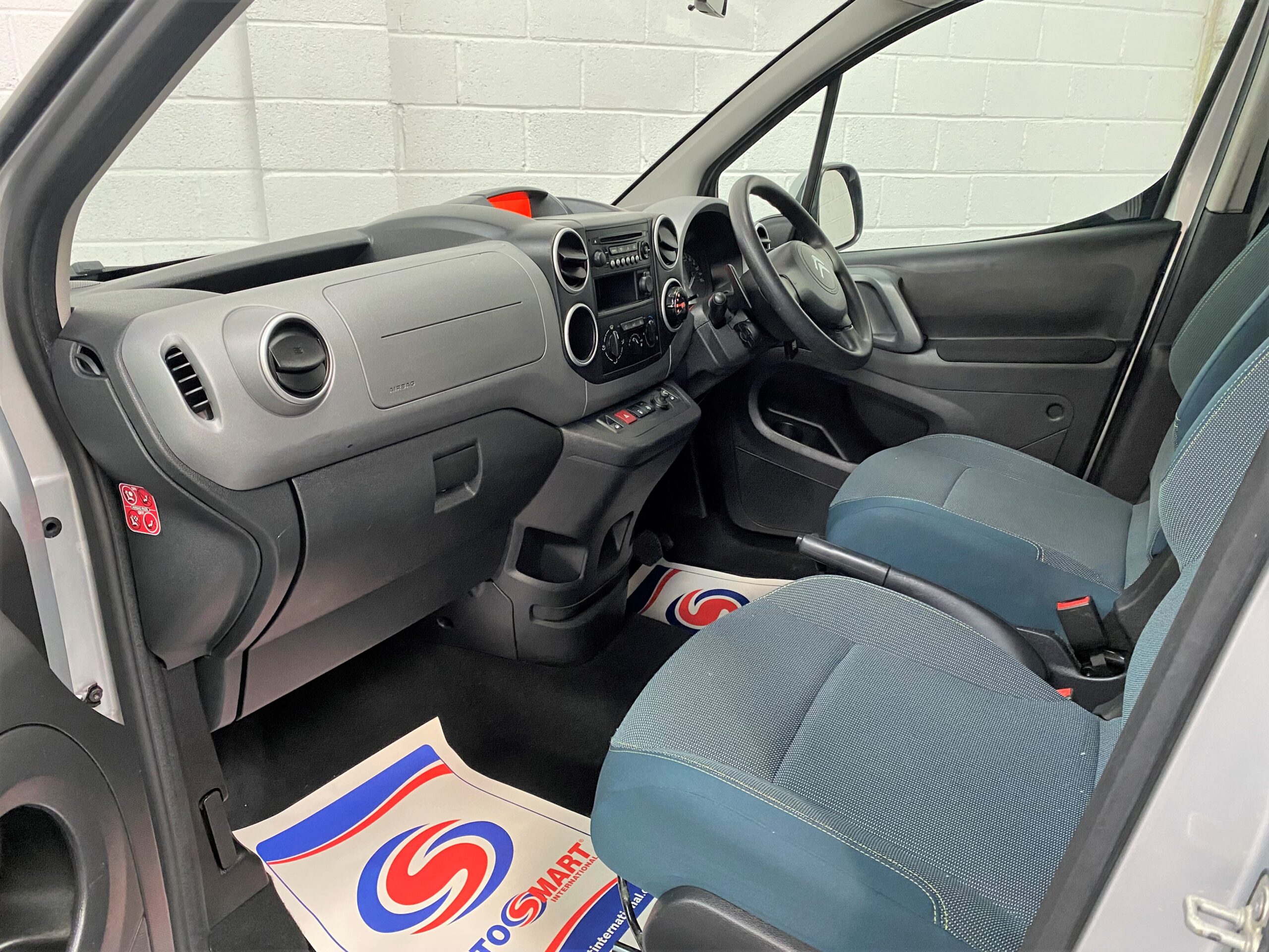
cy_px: 476
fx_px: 953
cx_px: 634
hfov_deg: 67.3
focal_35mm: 26
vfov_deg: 53.1
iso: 250
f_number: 1.8
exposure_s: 1/50
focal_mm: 4.25
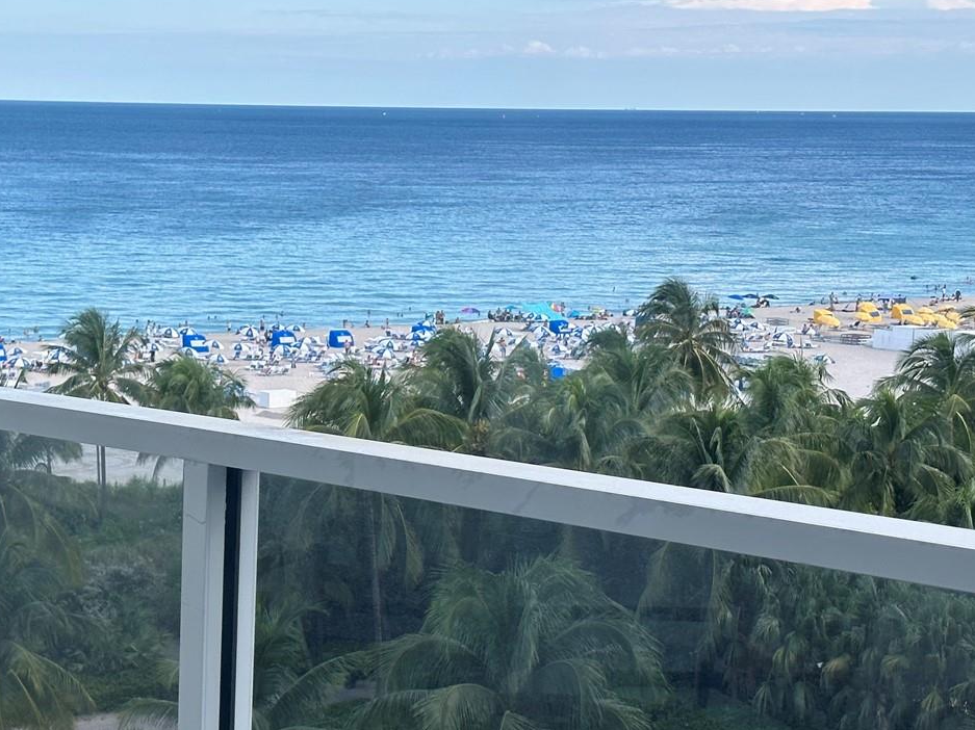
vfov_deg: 17.9
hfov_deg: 23.7
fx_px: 2309
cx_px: 289
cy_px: 526
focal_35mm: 82
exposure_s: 1/571
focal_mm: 6.86
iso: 64
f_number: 1.78
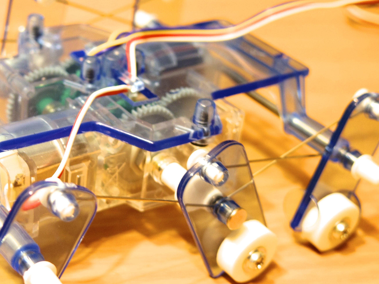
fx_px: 788
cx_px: 114
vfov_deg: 20.4
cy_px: 173
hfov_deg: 26.8
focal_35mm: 72
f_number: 1.9
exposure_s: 1/8
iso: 100
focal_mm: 8.5
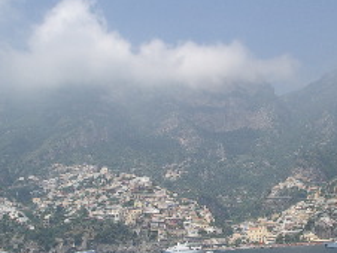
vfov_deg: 22.6
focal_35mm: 65
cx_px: 206
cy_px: 147
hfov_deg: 29.7
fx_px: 633
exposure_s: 1/640
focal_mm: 5.8
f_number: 4.3
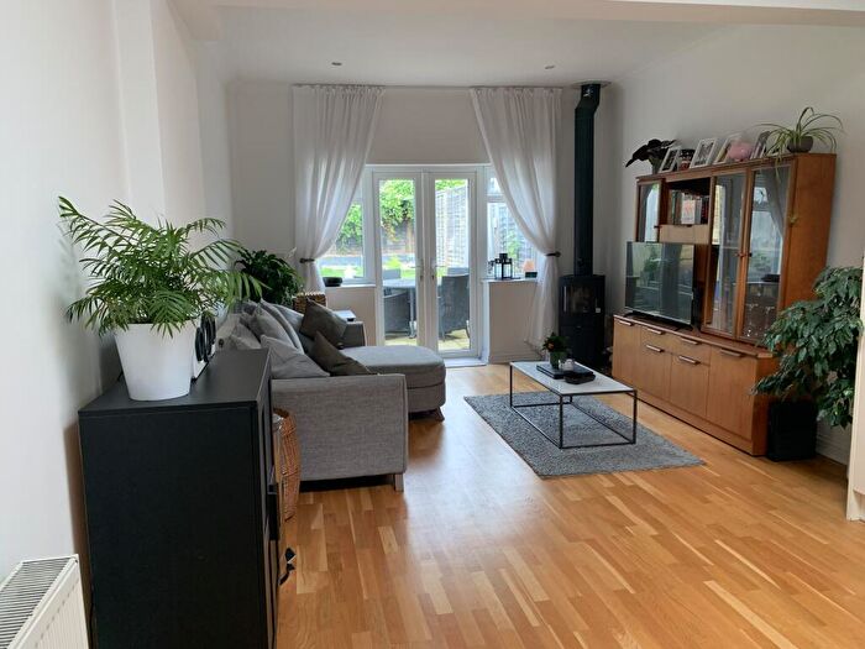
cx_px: 432
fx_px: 650
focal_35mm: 26
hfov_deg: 67.3
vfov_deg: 53.1
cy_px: 324
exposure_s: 1/121
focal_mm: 4.25
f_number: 1.8
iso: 80
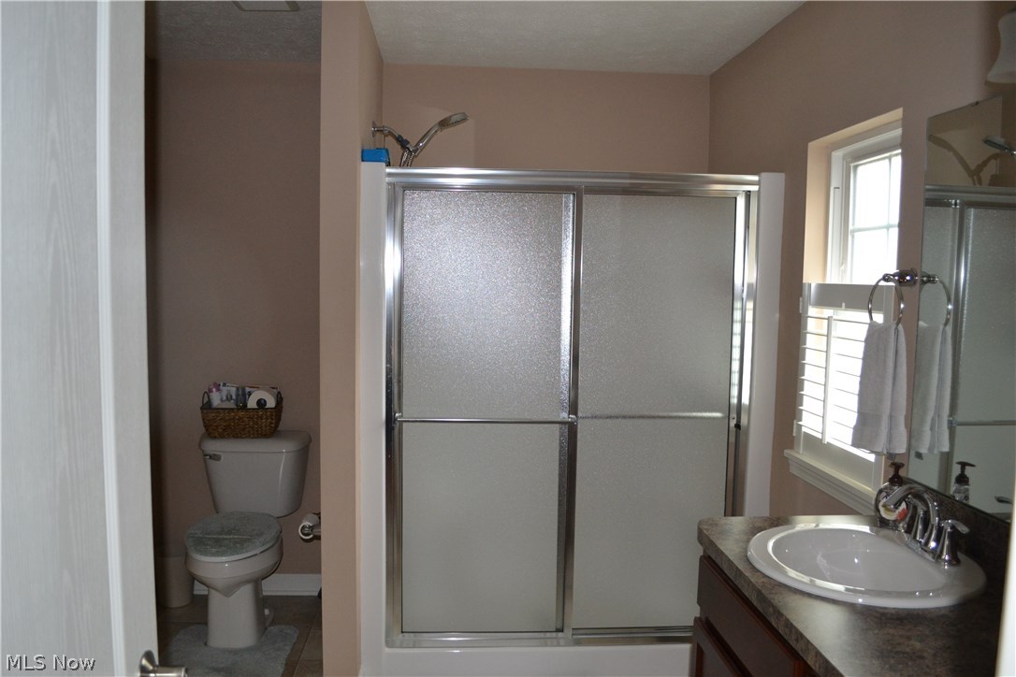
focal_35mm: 27
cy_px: 338
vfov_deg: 47.9
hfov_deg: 67.4
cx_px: 508
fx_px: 762
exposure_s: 1/60
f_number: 3.5
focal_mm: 18
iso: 1000
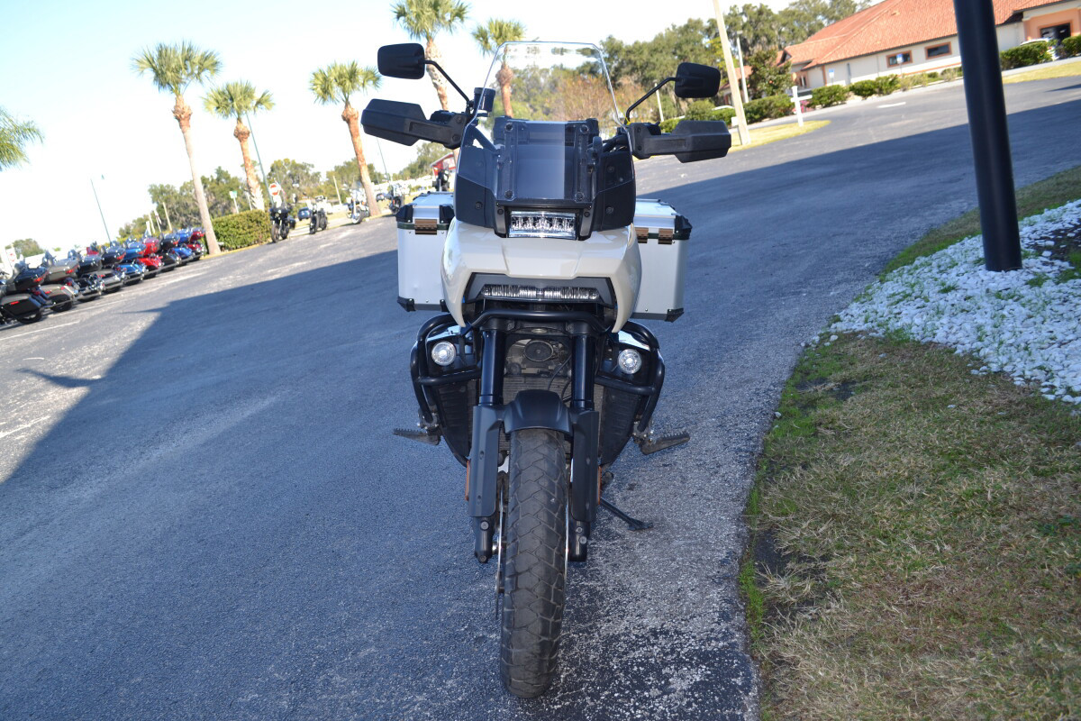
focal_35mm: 27
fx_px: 811
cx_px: 540
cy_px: 360
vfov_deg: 47.9
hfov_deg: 67.4
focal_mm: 18
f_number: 5
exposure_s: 1/200
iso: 100
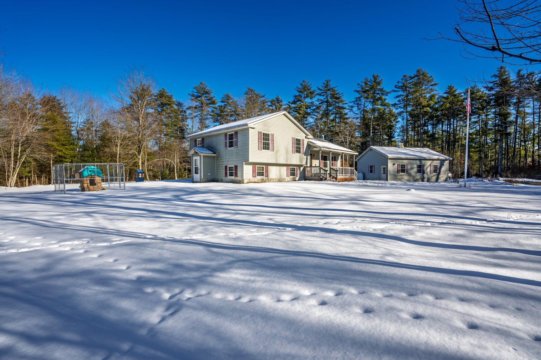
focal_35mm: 16
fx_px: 240
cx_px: 270
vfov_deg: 73.7
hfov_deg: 96.7
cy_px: 180
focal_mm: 16
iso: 80
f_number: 11
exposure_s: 1/160
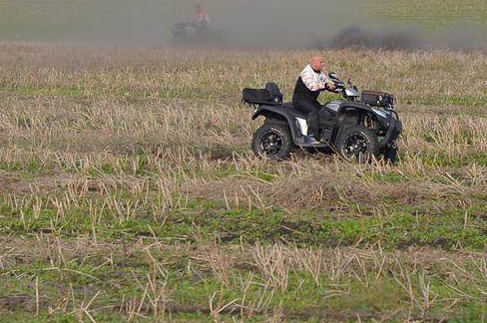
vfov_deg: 7.5
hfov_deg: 11.2
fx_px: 2472
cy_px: 128
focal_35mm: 183
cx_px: 317
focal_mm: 70
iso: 400
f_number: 7.1
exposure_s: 1/800
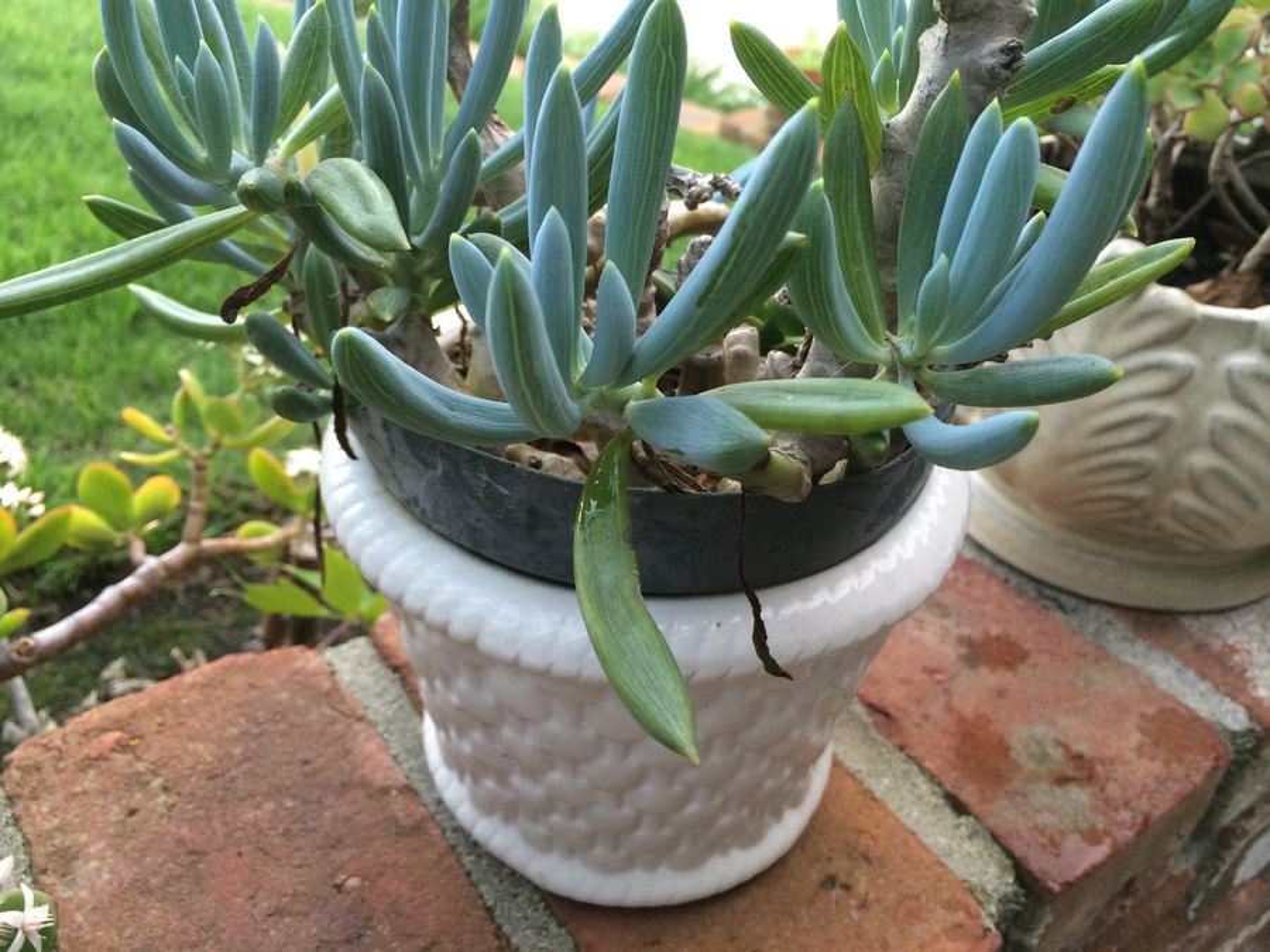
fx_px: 1101
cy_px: 476
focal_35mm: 30
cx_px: 635
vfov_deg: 46.8
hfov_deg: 60.0
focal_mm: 4.12
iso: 64
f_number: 2.2
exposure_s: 1/120
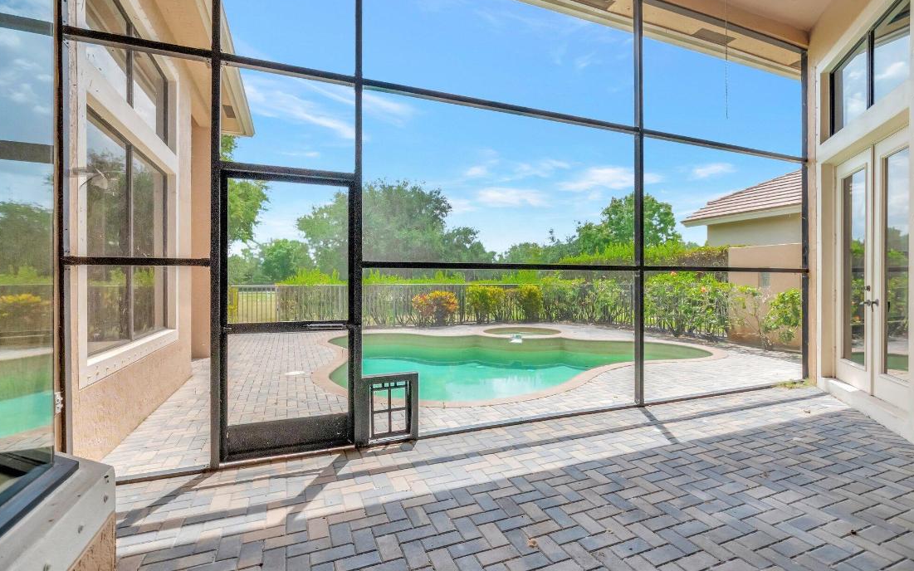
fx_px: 399
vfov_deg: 71.2
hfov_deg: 97.8
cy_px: 292
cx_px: 466
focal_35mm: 16
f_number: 8
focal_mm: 10
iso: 640
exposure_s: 1/2000
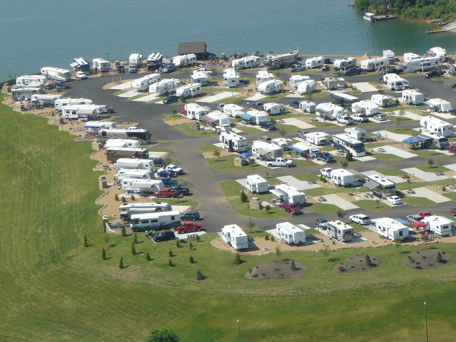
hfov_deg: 12.8
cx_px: 228
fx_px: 2029
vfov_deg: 9.6
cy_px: 171
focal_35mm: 154
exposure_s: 1/400
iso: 100
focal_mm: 25.7
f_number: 5.6
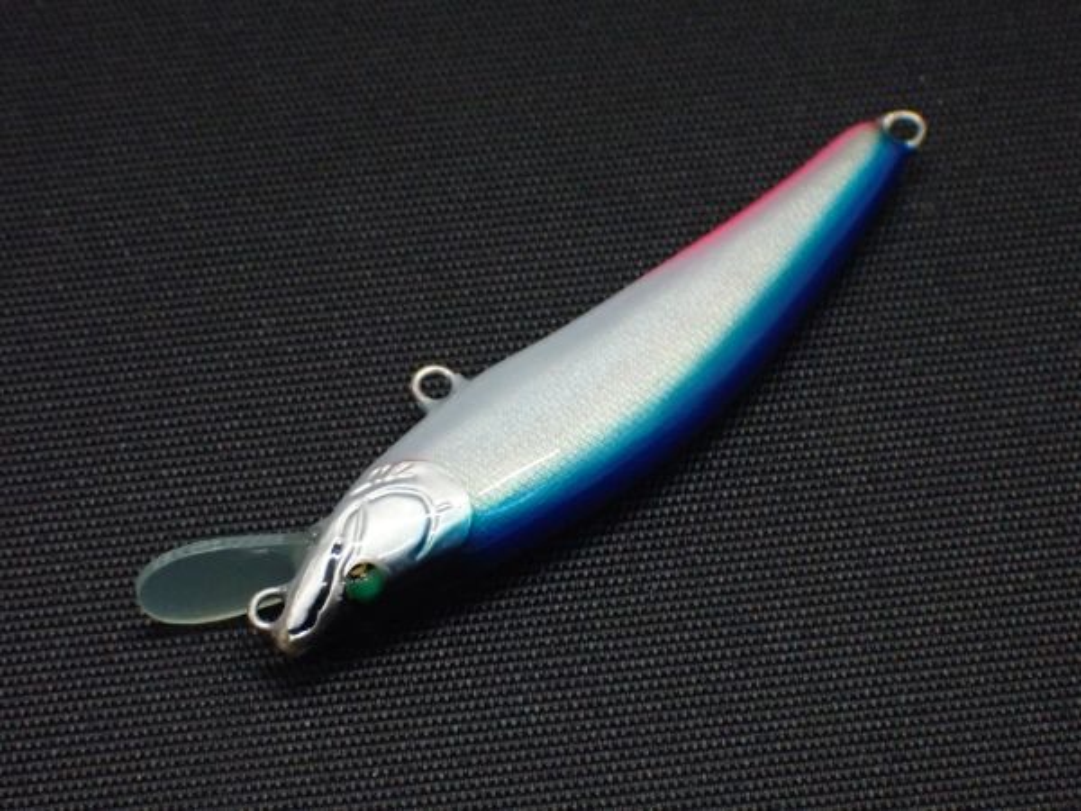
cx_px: 540
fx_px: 2405
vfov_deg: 19.1
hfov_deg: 25.3
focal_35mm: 77
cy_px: 406
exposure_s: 1/125
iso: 800
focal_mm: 13.65
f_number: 4.1
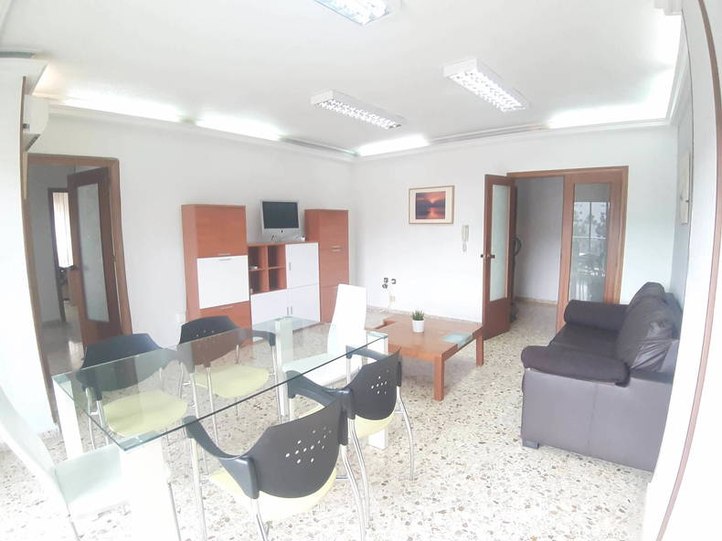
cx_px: 361
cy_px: 270
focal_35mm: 18
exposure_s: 1/50
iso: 160
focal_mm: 1.87
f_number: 2.4
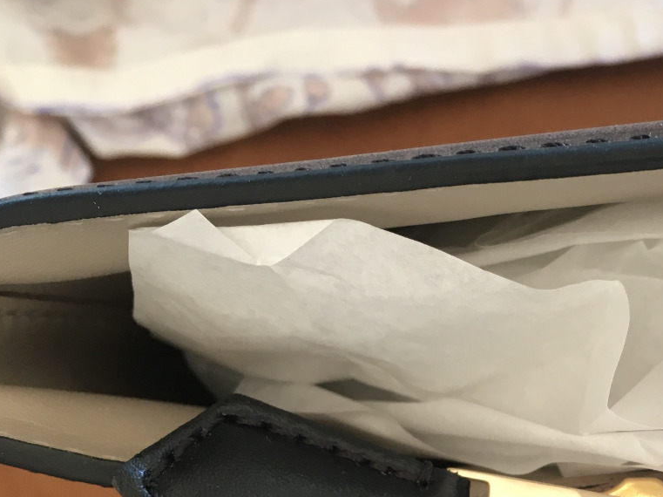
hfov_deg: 30.4
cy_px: 511
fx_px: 1168
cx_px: 592
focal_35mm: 61
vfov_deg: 22.9
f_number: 2.2
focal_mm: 4.15
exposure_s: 1/33
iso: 80
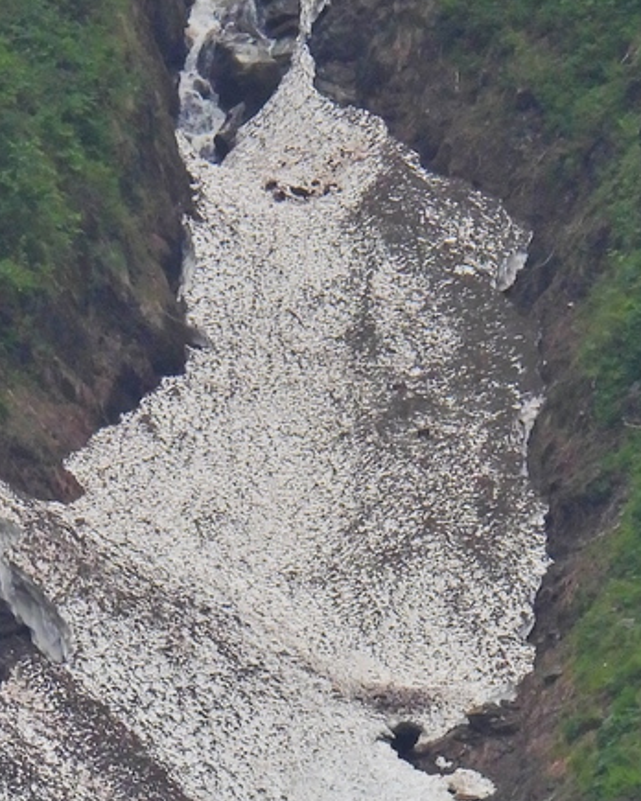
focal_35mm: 2010
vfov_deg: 1.0
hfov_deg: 0.8
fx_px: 47665
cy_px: 748
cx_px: 322
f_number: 5.6
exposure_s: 1/320
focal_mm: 125
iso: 400
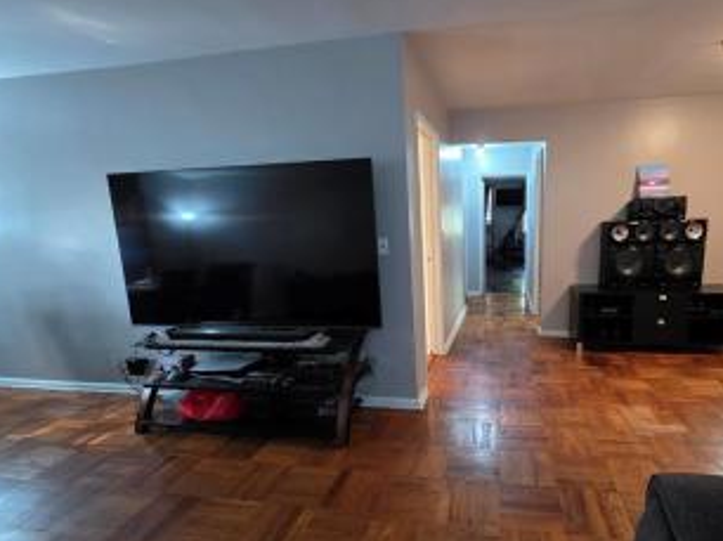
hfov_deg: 89.5
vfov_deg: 74.4
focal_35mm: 17
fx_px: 355
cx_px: 447
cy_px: 300
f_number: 1.9
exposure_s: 1/60
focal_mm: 2.2
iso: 800
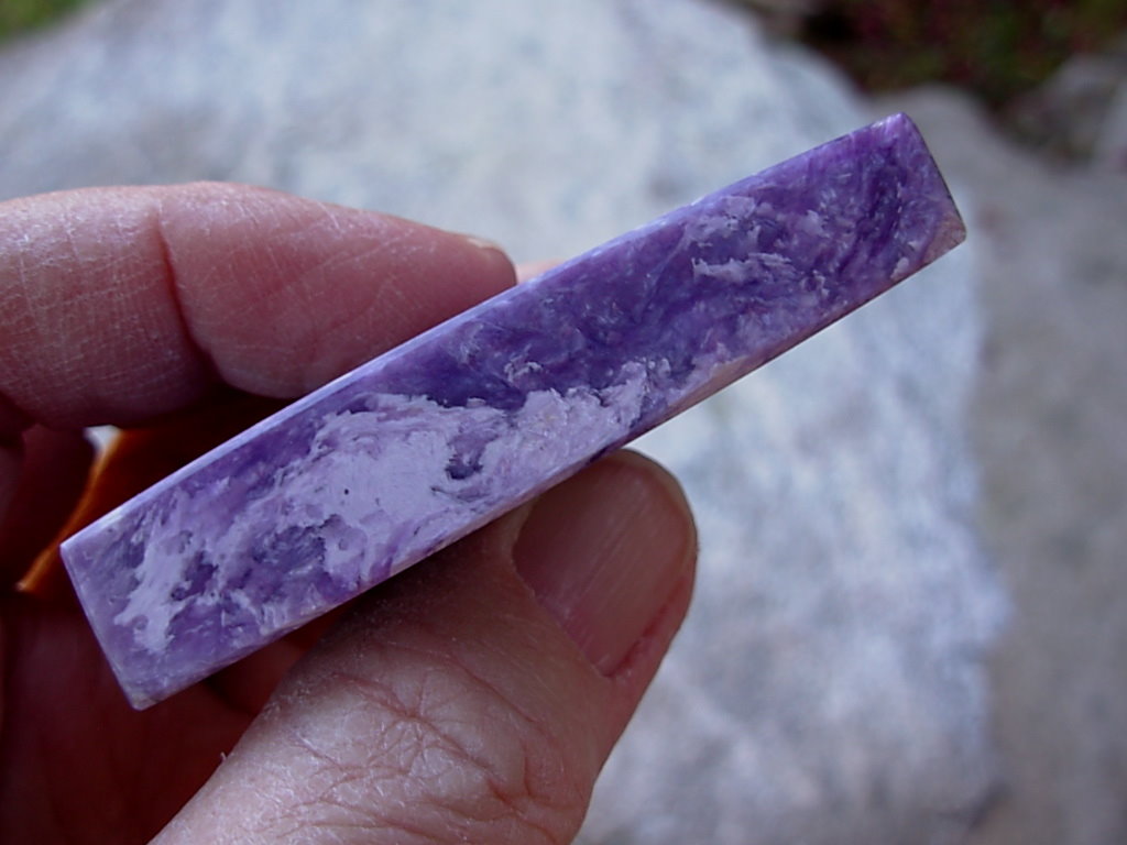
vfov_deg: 37.7
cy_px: 422
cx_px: 564
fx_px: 1237
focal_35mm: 38
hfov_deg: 49.0
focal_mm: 6.3
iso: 50
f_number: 2.9
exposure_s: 1/42.7
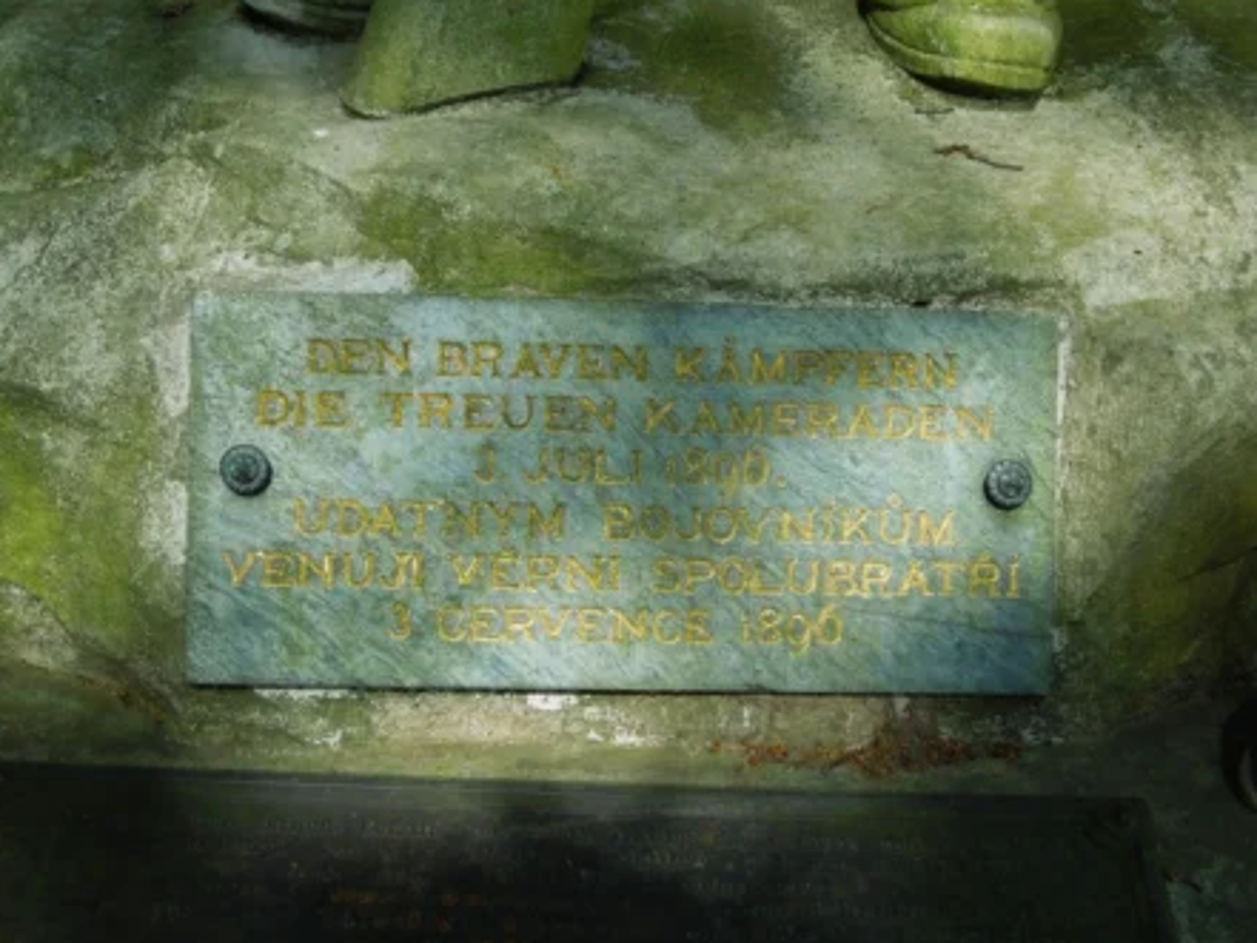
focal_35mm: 51
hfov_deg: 37.5
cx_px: 637
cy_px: 484
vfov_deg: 28.6
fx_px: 1852
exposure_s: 1/1600
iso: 400
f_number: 4
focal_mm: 8.7
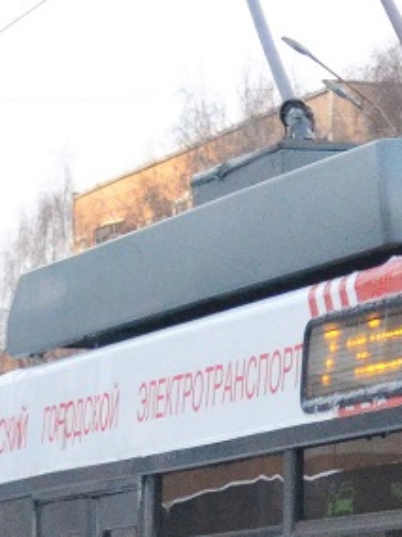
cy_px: 650
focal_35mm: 288
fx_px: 4459
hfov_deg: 5.0
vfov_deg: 6.8
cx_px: 943
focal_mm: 38
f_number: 5
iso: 1800
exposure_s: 1/500
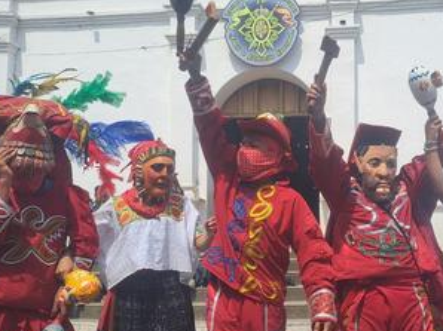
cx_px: 282
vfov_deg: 34.3
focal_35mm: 42
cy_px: 180
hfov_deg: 44.4
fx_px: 537
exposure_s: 1/1825
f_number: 1.8
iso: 32
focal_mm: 4.65
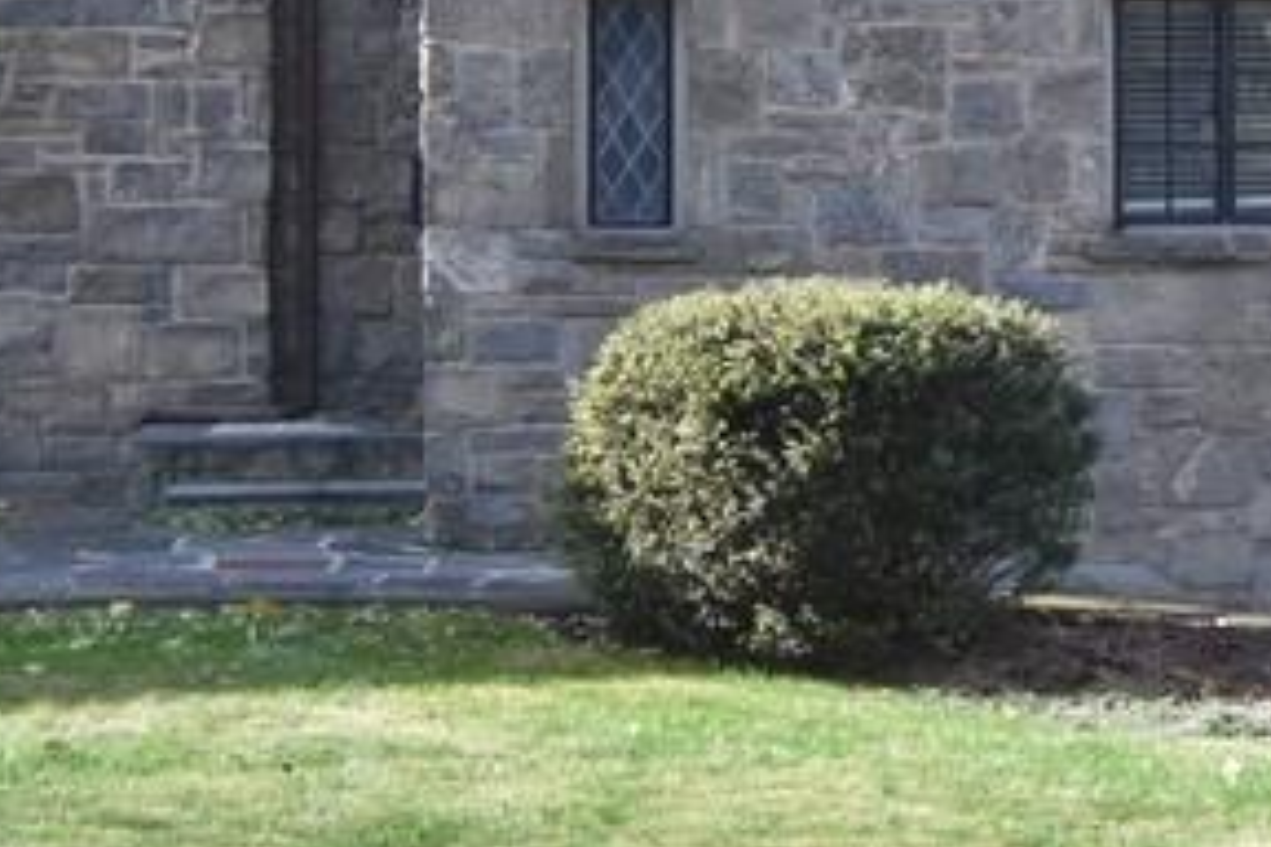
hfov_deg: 23.6
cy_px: -119
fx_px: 2997
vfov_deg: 15.6
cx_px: 984
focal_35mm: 85
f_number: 16
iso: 640
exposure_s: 1/200
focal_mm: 15
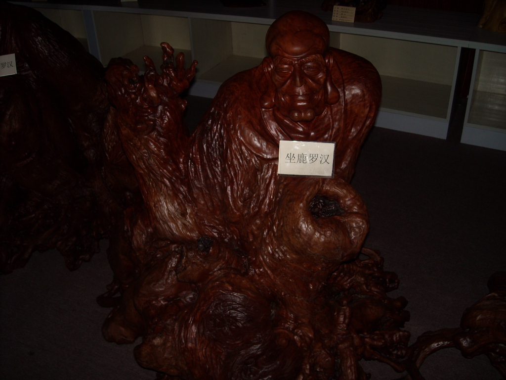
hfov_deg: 52.6
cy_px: 190
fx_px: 512
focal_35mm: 35
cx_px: 253
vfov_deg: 40.7
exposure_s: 1/60
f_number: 2.8
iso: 64
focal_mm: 5.7
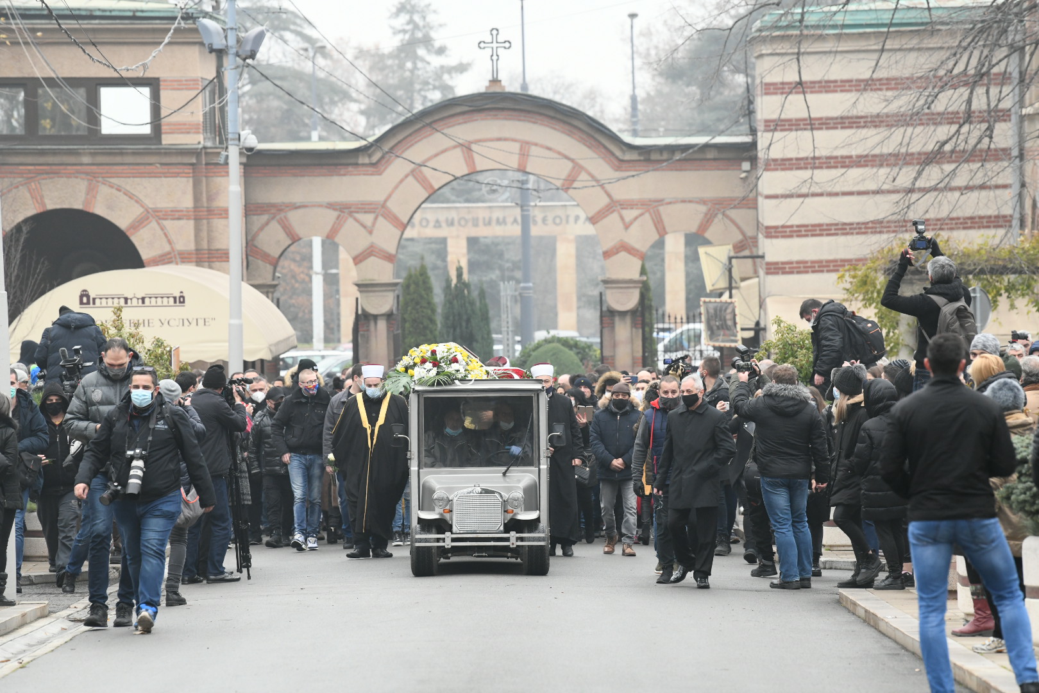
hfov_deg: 10.3
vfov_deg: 6.9
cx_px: 520
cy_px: 346
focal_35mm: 200
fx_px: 5772
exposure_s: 1/200
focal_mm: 200
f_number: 5.6
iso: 2000
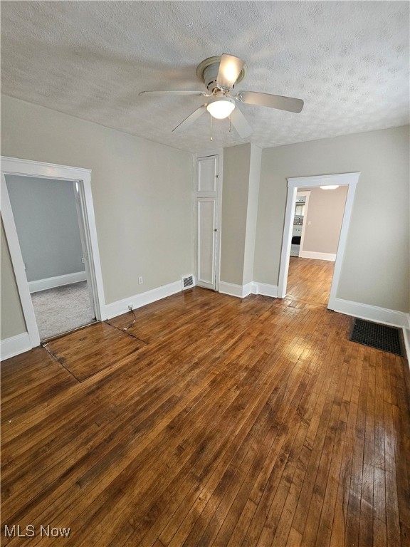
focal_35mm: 13
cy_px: 274
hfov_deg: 89.9
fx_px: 205
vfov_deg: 106.2
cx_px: 205
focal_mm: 2.2
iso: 400
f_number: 2.2
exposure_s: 1/100
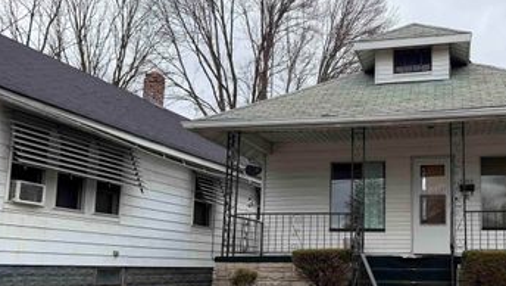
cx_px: 354
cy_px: 197
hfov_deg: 51.3
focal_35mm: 38
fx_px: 510
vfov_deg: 30.9
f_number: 1.78
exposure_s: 1/1901
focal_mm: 6.76
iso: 80
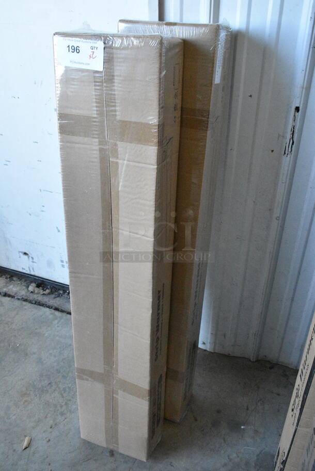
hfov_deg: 41.8
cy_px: 236
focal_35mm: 32
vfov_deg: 59.5
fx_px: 413
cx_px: 158
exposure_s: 1/500
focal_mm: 21
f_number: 7.1
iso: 6400
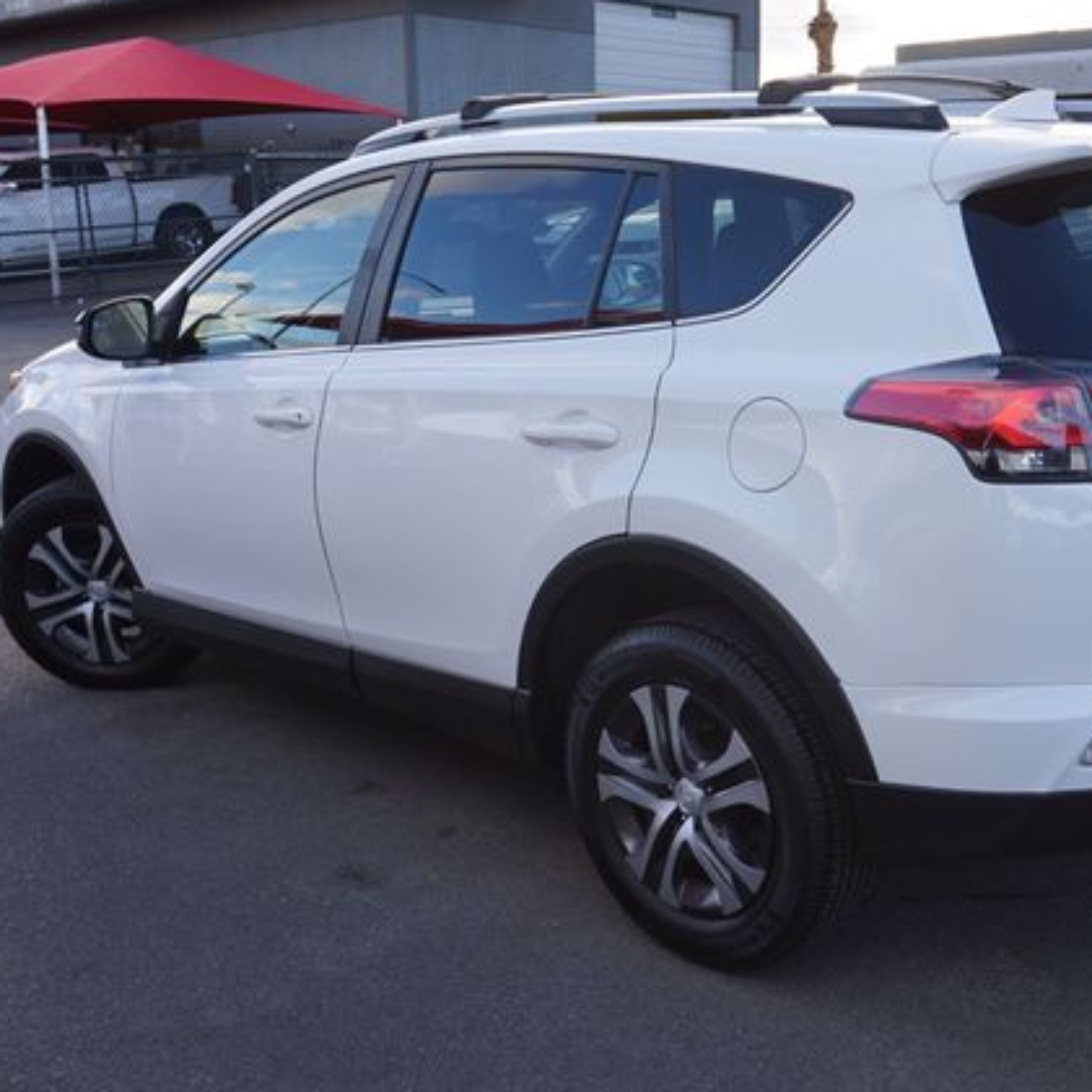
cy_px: 545
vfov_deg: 41.3
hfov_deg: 40.8
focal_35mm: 41
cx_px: 713
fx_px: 1451
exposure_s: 1/80
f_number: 6.3
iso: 100
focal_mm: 21
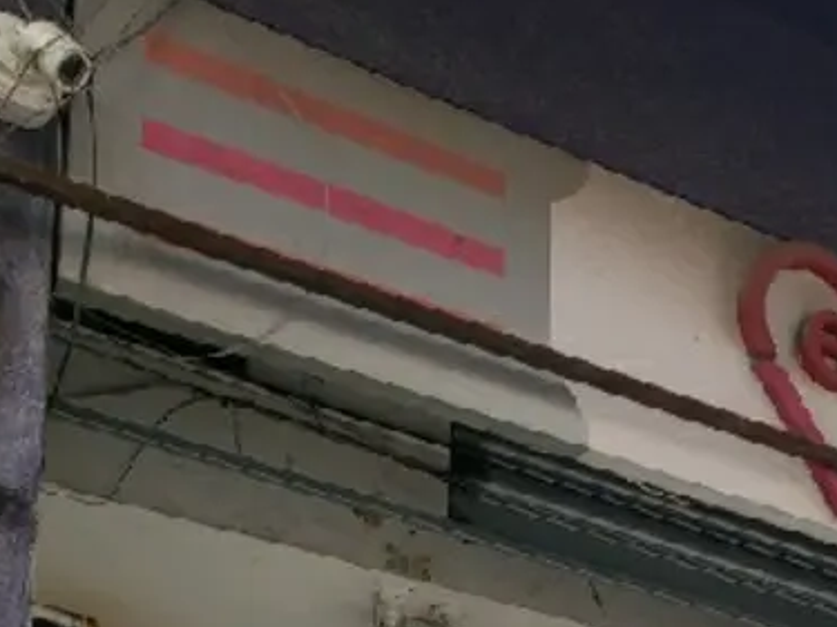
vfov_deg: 15.9
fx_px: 1934
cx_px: 844
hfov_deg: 23.4
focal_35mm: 80
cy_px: 1107
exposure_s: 1/200
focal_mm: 4.3
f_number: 2.4
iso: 50
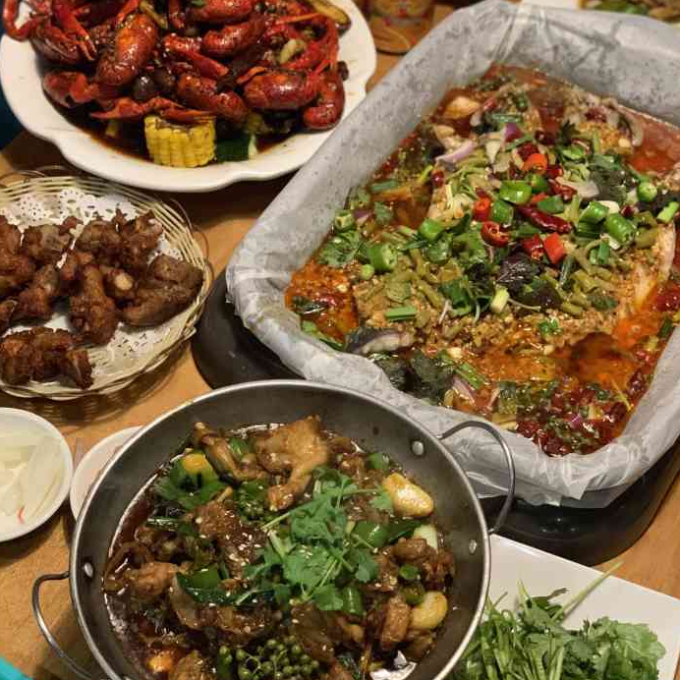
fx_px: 1378
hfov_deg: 27.7
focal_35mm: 62
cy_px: 330
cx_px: 341
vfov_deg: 27.7
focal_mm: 6
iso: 500
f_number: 2.4
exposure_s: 1/40
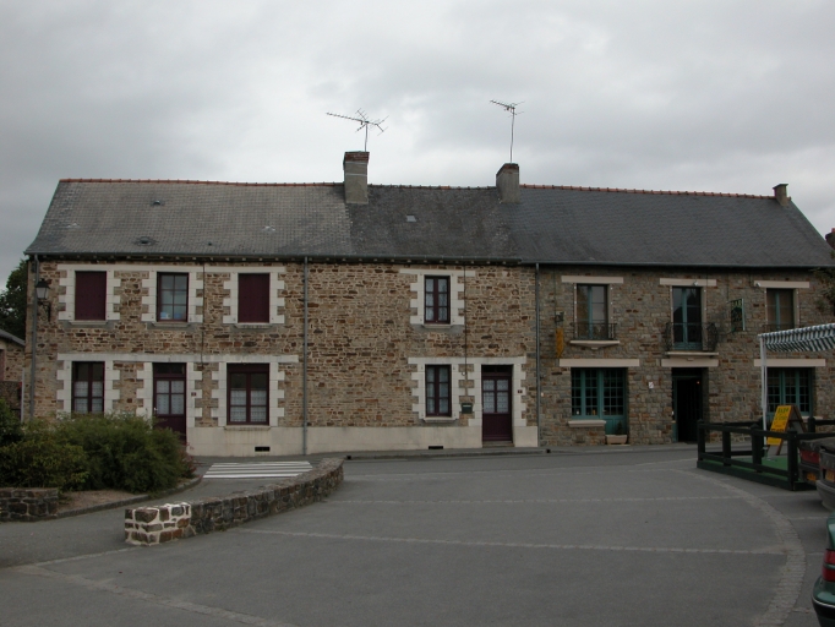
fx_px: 845
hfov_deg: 52.6
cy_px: 314
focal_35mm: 35
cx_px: 418
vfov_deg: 40.7
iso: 100
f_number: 7.1
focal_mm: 8.9
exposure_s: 1/327
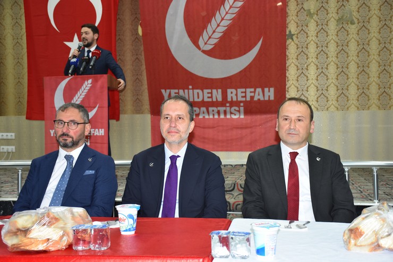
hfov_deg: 41.1
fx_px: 524
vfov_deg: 28.1
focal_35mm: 48
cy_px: 131
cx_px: 196
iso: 400
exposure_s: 1/60
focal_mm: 32
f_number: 4
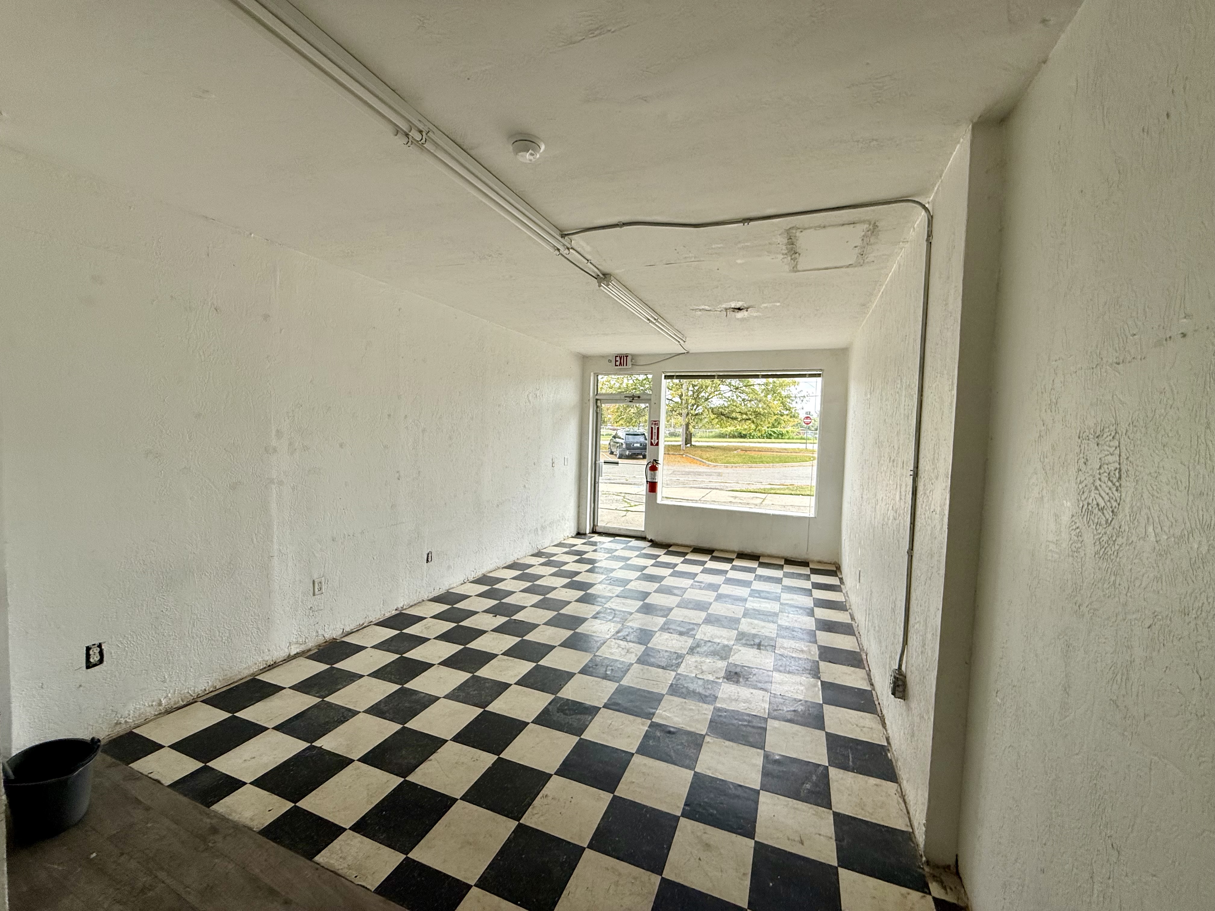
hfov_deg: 102.1
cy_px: 456
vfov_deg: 85.7
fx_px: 491
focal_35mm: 14
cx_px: 608
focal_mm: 2.22
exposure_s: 1/336
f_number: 2.2
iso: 50
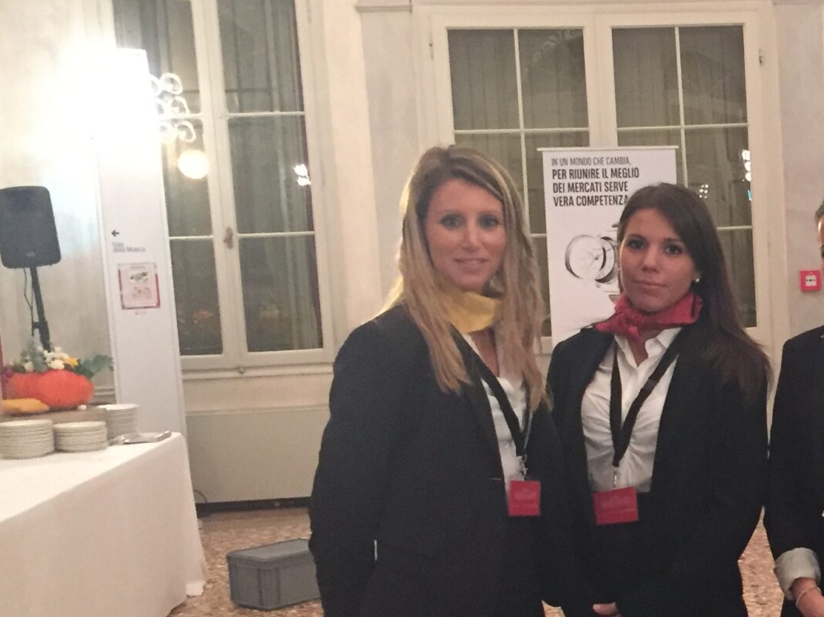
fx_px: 1666
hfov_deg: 26.4
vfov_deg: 20.9
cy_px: 443
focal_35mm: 70
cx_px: 818
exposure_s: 1/17
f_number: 2.2
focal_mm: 4.15
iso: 320
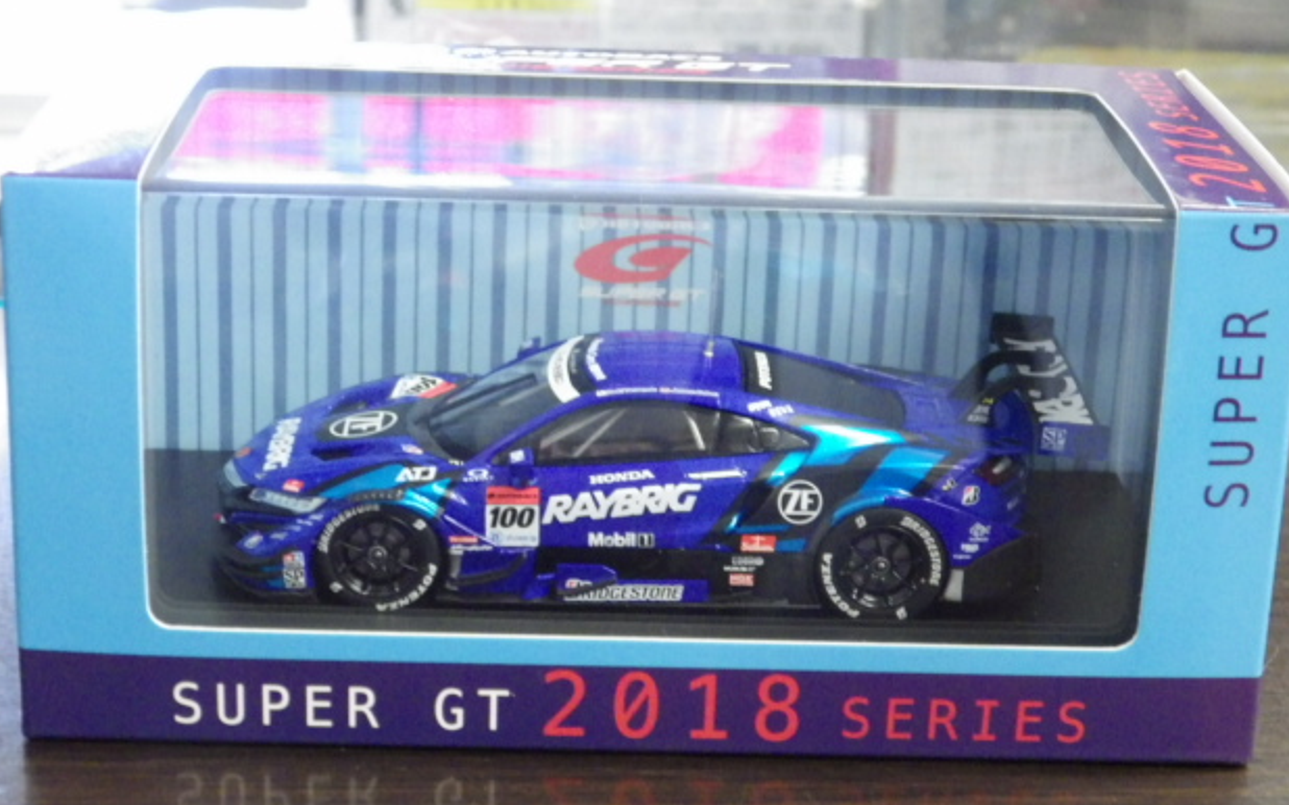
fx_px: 2740
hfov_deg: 26.5
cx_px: 634
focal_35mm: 78
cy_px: 428
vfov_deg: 16.7
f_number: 4.2
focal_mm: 12.8
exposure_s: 1/25
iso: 1250
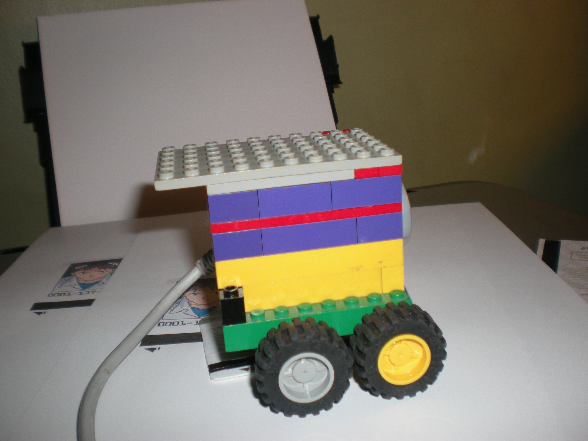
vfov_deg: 37.7
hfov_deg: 49.0
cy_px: 220
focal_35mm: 38
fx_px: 645
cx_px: 294
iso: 64
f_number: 3.1
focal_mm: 6.3
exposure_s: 1/60
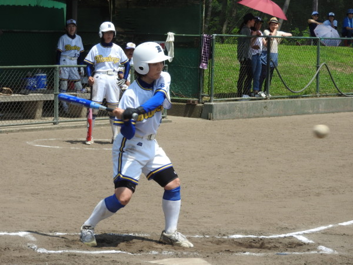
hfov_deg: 13.2
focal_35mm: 150
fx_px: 1530
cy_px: 132
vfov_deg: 9.9
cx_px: 176
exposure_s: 1/500
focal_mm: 26.9
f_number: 5.2
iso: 100
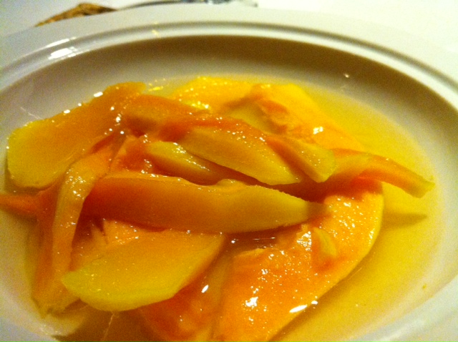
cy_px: 171
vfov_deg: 40.6
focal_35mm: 35
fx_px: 462
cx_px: 229
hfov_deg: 52.7
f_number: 2.8
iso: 640
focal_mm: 3.85
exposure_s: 1/15
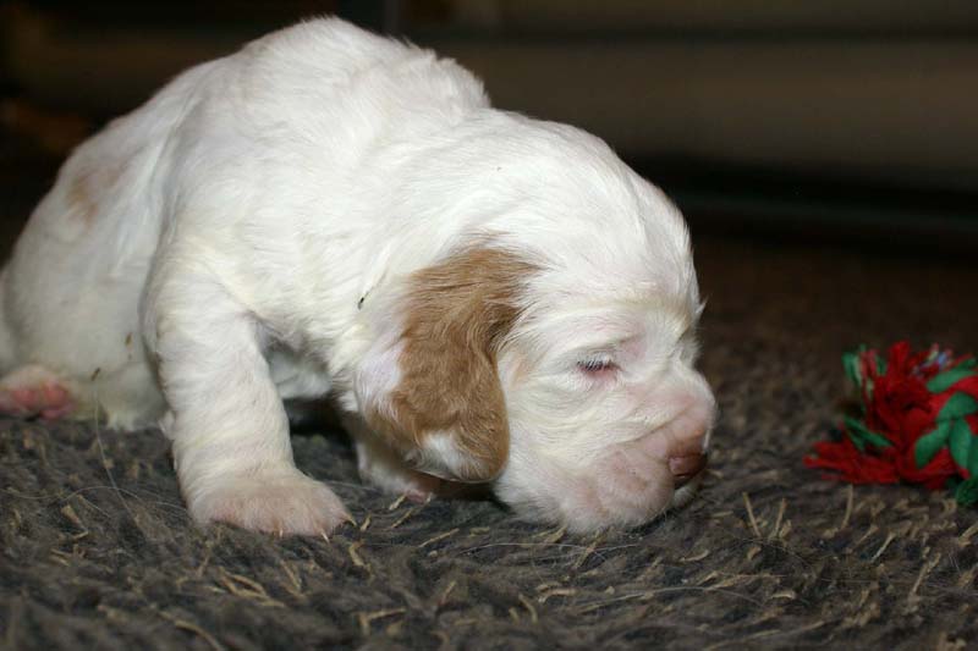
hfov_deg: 37.9
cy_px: 326
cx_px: 489
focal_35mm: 52
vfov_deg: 25.7
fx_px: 1426
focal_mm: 35
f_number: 6.3
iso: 400
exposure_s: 1/60
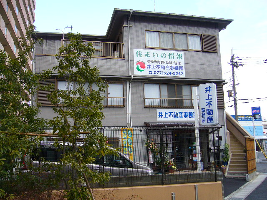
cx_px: 134
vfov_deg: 40.7
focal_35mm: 35
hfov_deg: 52.6
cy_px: 100
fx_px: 270
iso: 80
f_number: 2.8
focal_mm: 5.8
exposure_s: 1/160
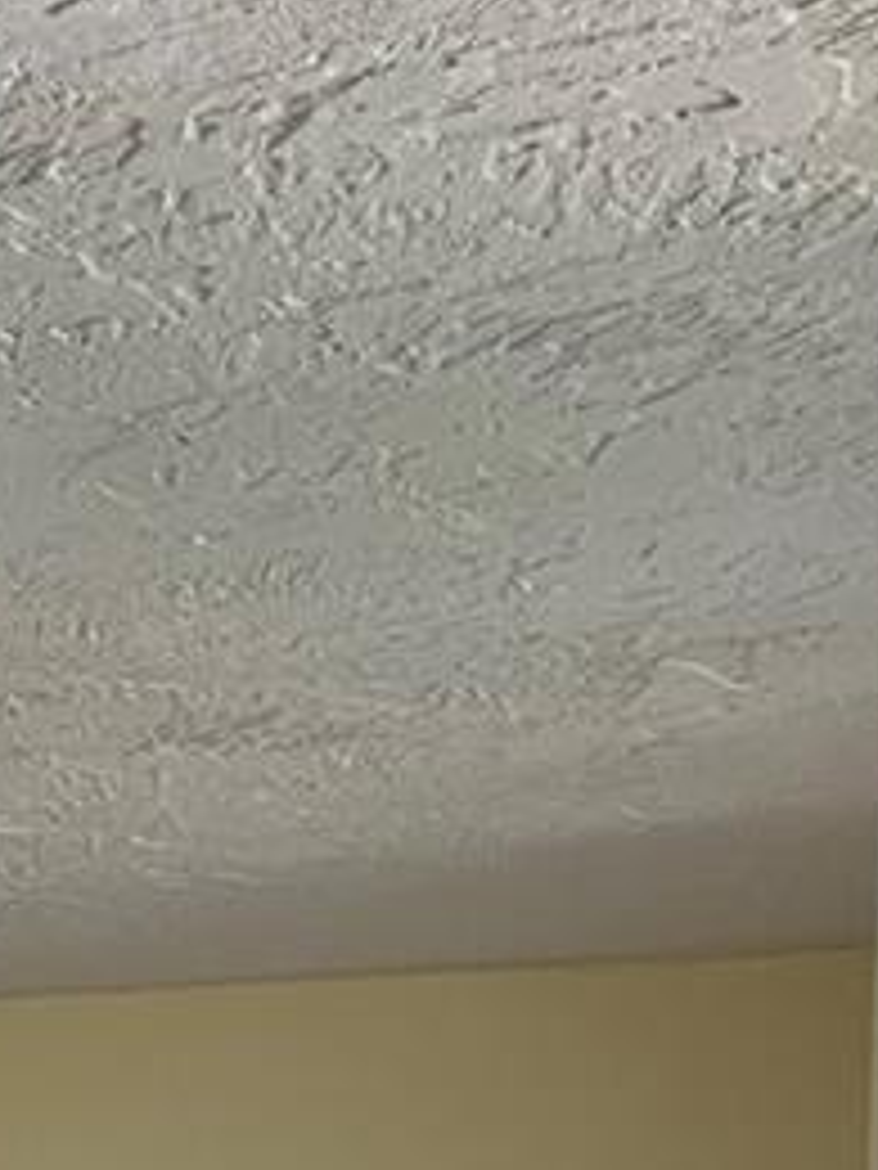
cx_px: -1135
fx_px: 4363
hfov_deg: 10.2
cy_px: 2169
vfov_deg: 13.5
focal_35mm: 129
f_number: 1.8
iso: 125
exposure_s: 1/60
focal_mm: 3.99
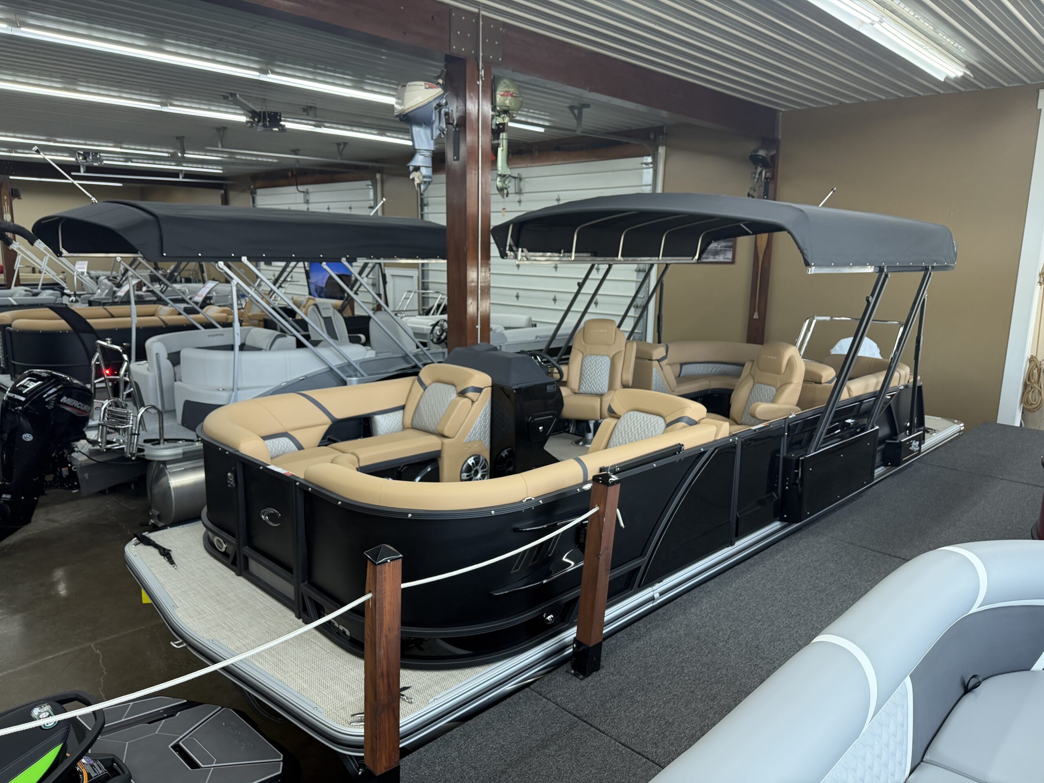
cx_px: 522
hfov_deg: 71.6
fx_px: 724
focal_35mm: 24
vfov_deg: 56.8
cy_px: 392
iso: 200
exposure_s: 1/120
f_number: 1.78
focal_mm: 6.76
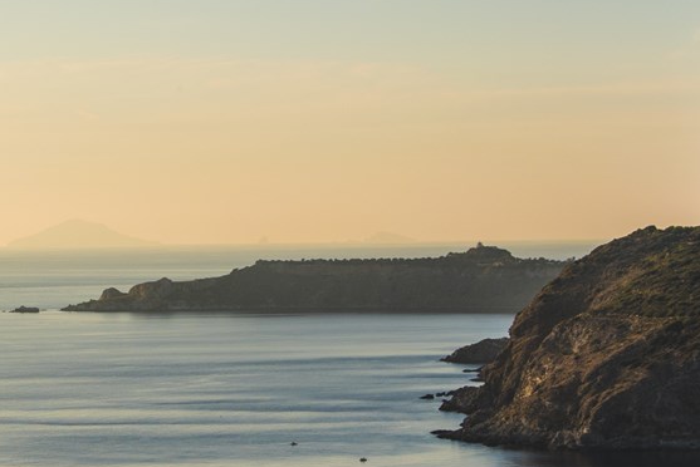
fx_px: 3015
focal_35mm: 155
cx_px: 139
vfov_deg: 8.9
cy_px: 234
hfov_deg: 13.2
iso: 100
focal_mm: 30
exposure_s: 1/640
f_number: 4.2
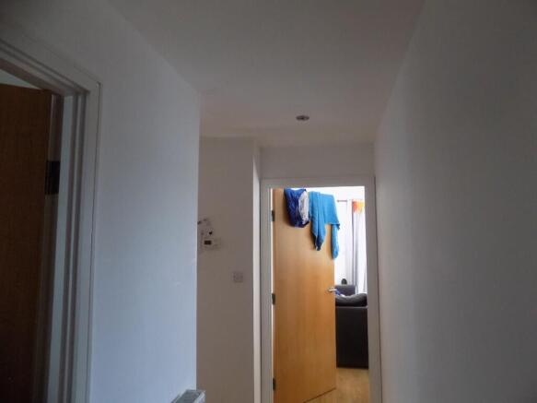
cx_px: 268
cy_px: 202
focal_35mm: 23
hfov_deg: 73.9
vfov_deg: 58.9
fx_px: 357
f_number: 3.1
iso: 280
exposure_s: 1/30
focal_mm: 4
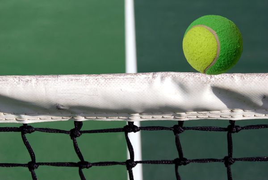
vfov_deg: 22.7
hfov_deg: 33.4
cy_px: 90
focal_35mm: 60
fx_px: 447
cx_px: 134
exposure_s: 1/250
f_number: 8
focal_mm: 40
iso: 100
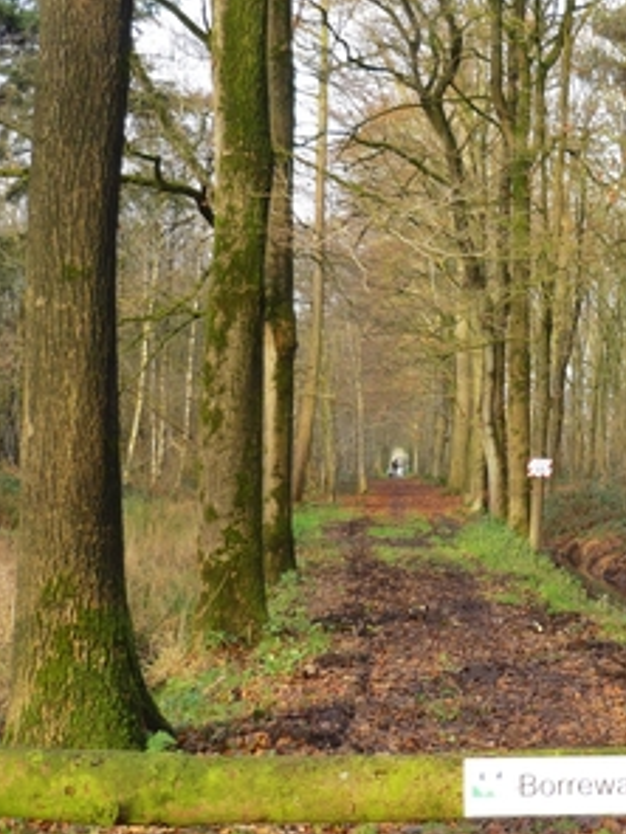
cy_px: 414
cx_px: 564
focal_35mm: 67
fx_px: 1616
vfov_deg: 29.0
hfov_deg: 21.4
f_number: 2.8
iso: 100
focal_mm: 5.5
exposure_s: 1/60
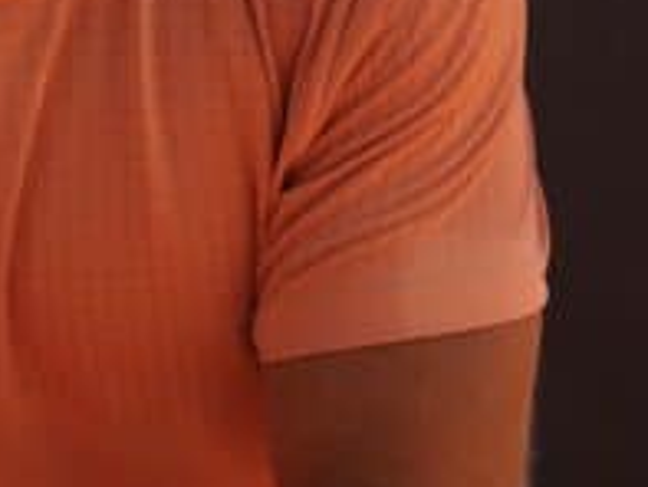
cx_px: 171
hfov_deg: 2.0
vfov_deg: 1.5
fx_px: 18862
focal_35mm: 1007
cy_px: -28
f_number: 6.3
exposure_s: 1/5000
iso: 1600
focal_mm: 240
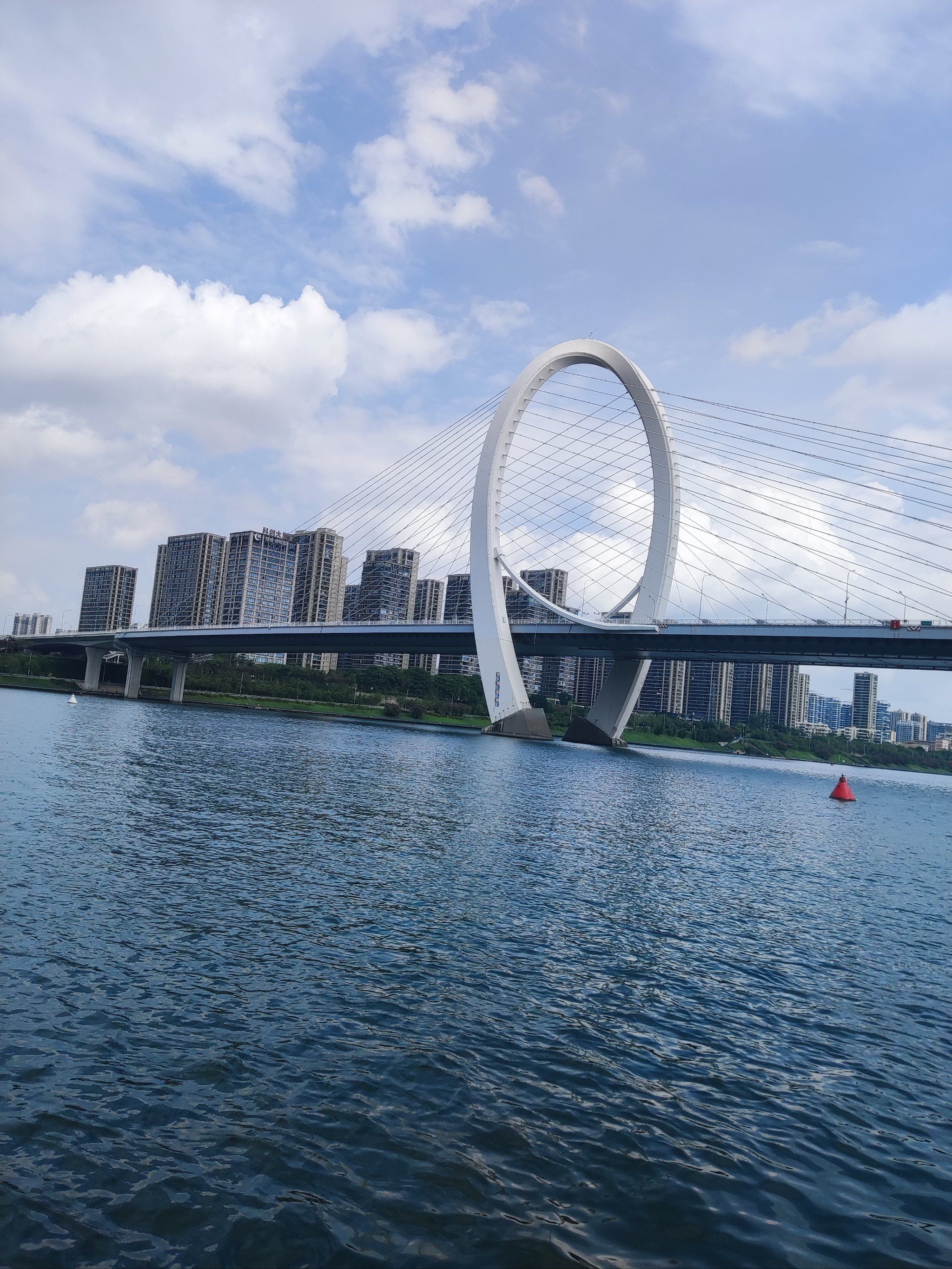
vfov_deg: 67.3
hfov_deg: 53.1
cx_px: 476
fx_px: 953
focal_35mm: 26
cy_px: 634
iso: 50
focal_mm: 4.74
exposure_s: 1/1429
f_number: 1.79
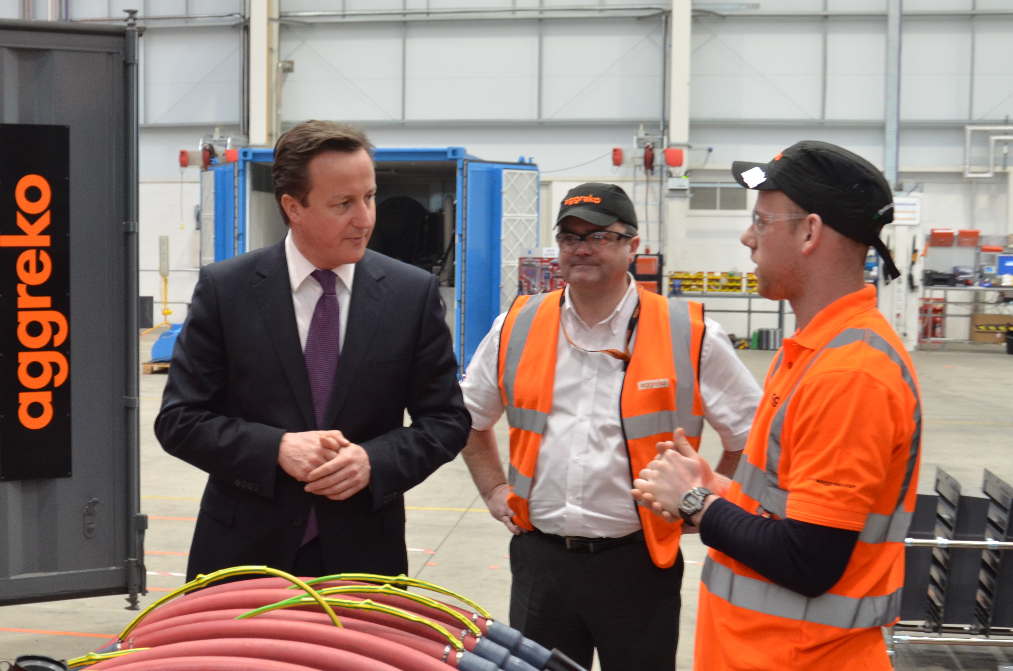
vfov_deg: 24.0
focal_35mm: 56
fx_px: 1572
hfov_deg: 35.1
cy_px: 412
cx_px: 277
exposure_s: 1/50
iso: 800
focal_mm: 24
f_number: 4.5
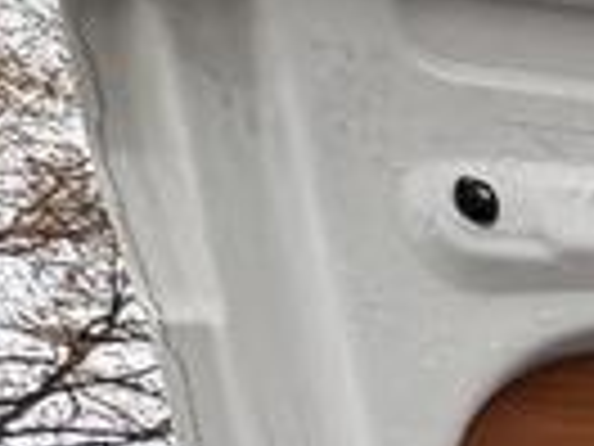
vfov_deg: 12.8
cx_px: 1498
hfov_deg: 13.6
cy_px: 991
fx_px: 1630
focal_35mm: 95
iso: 40
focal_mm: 2.22
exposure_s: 1/216
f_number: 2.2
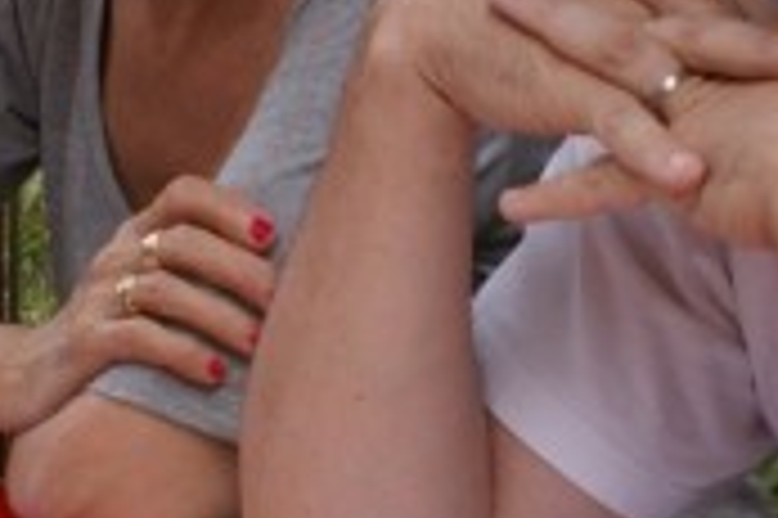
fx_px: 4491
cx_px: 459
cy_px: 257
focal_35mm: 208
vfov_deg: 6.6
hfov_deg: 9.9
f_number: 9
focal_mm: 20
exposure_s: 1/80
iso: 100
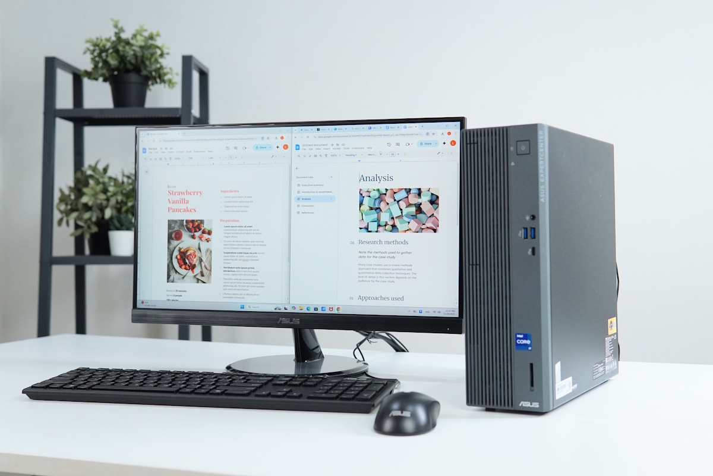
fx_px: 891
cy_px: 238
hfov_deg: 43.6
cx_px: 356
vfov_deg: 29.9
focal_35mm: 45
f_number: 4
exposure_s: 1/320
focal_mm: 30
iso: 1250
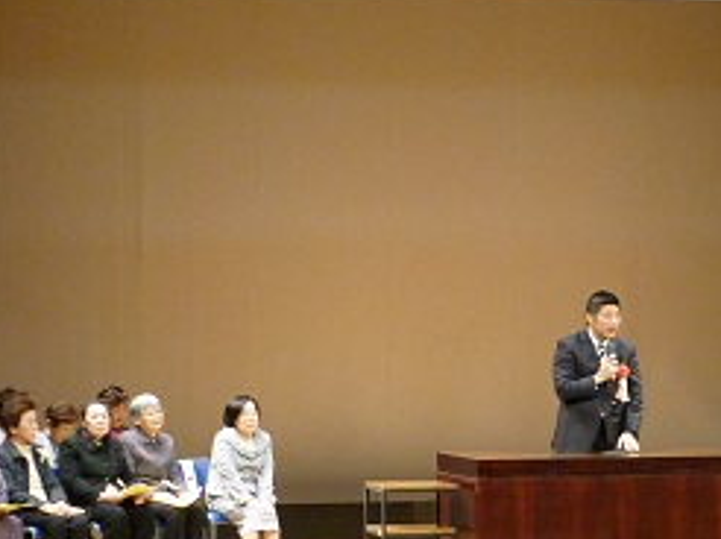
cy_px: 265
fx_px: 3059
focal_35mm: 147
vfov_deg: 10.1
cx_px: 517
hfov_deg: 13.4
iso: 320
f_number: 3.4
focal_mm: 9.2
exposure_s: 1/40
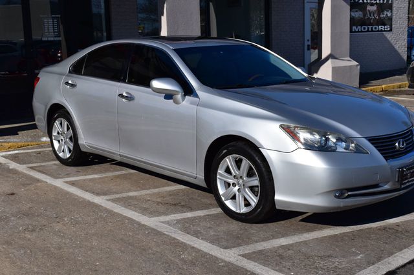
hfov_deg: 41.1
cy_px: 138
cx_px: 207
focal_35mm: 48
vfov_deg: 28.0
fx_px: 552
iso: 200
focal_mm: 32
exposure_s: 1/800
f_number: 13
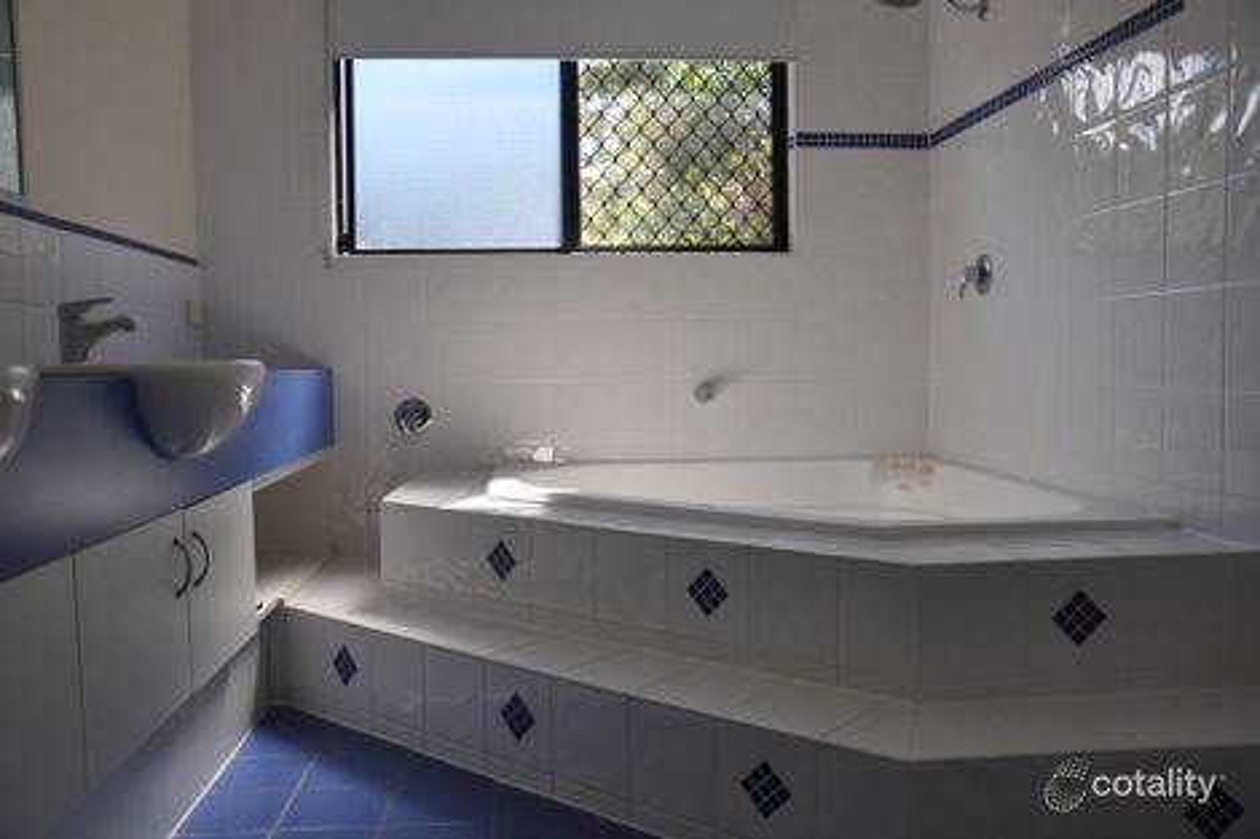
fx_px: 1102
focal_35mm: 32
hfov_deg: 59.5
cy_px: 420
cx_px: 630
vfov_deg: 41.7
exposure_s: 1/500
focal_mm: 21
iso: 640
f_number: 3.8
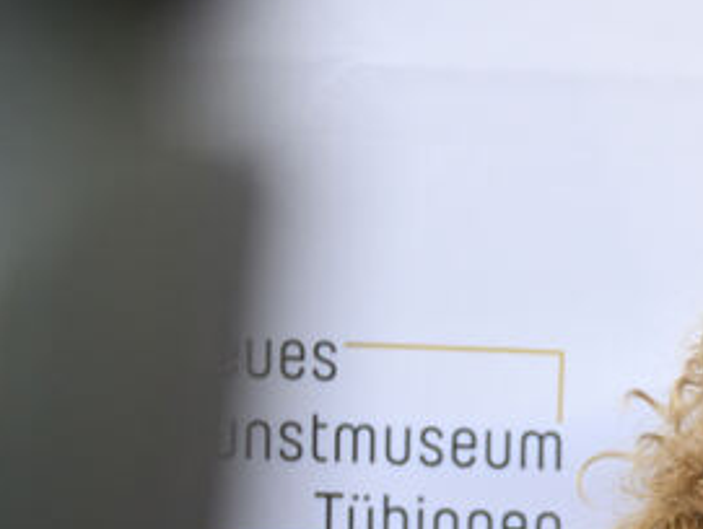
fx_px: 4494
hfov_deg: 8.4
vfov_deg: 6.7
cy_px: 477
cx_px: 1525
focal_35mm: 221
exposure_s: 1/320
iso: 400
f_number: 3.2
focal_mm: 52
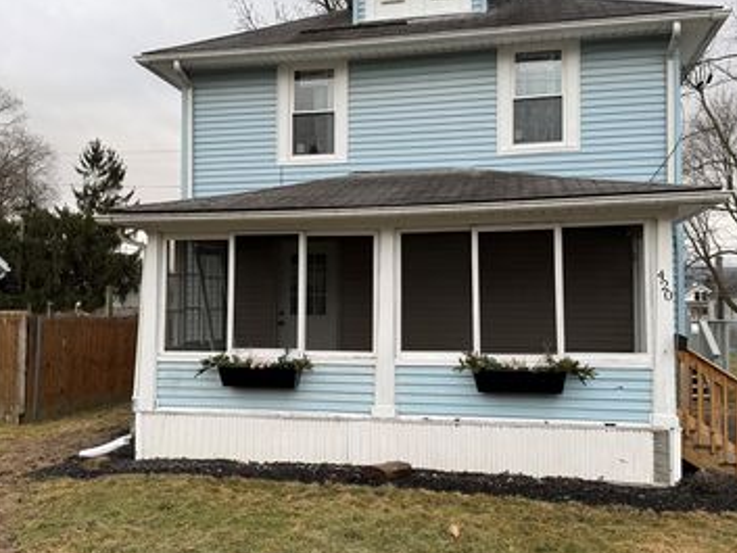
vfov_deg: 41.8
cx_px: 349
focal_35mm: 34
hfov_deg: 53.9
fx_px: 724
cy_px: 276
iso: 80
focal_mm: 6.76
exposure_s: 1/494
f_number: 1.78
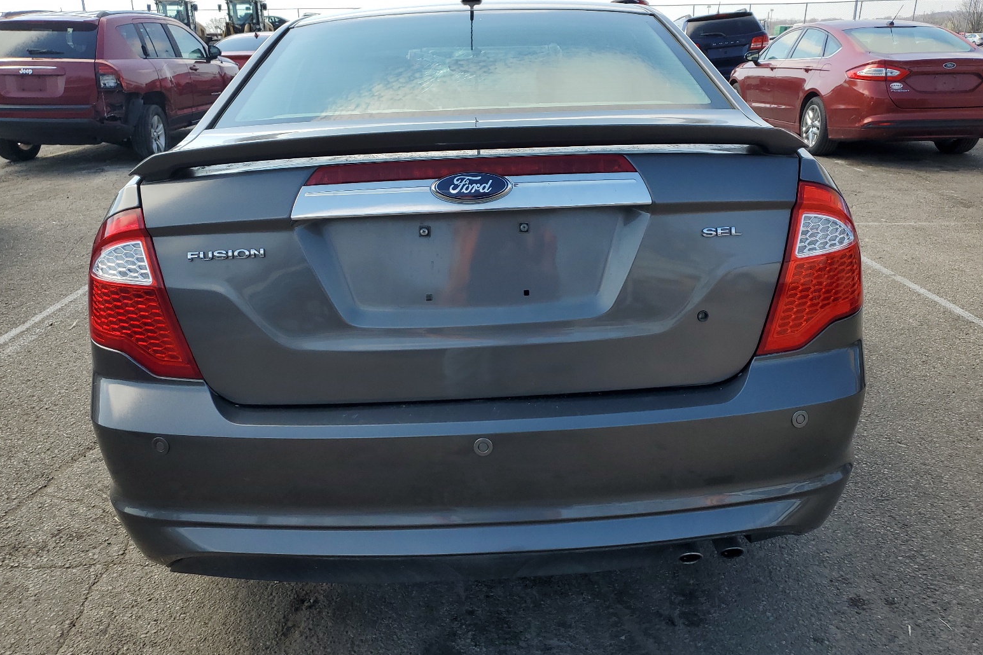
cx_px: 501
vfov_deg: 46.4
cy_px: 310
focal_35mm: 28
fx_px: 764
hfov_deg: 65.5
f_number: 1.5
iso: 50
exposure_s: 1/1667
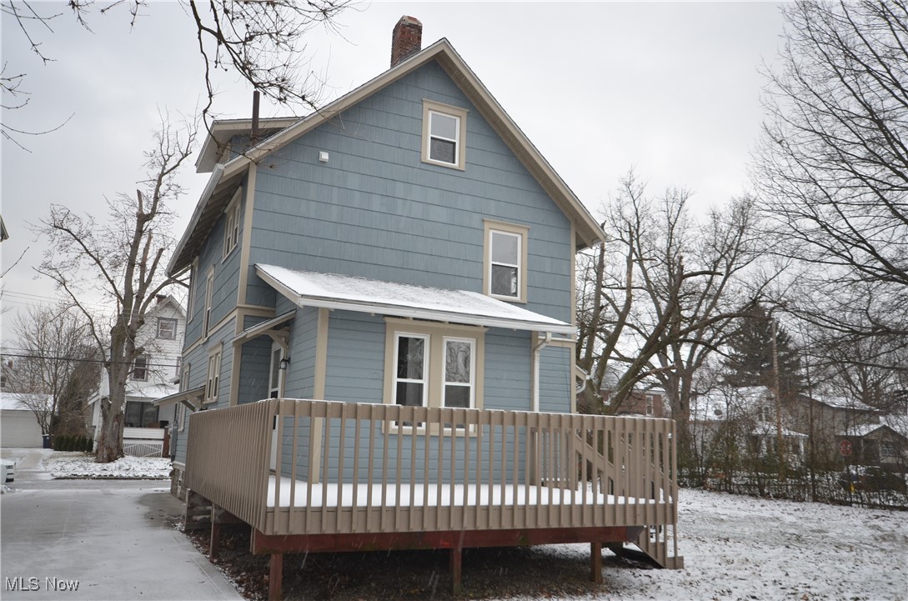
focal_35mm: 30
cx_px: 454
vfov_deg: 43.4
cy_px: 300
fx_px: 755
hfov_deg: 62.0
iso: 400
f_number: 5.6
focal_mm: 20
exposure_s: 1/60
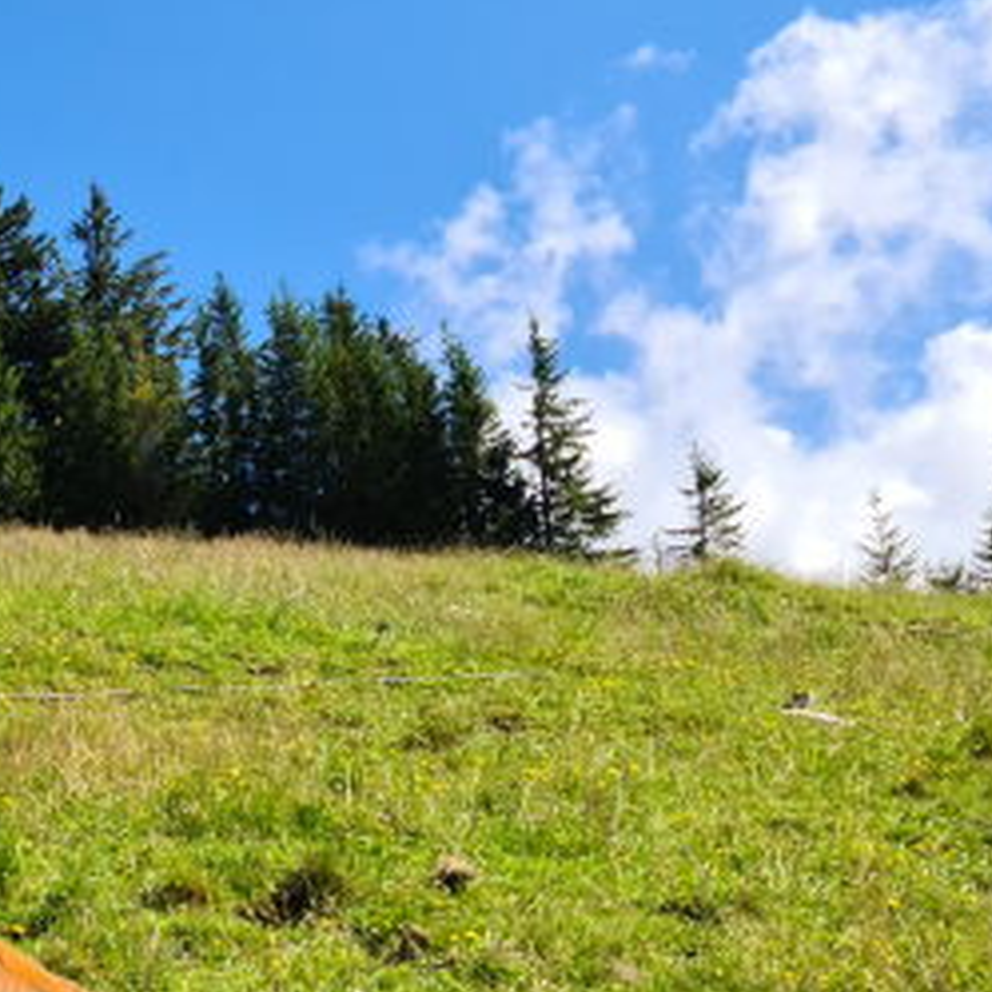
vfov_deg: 19.0
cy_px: 653
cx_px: -510
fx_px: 2950
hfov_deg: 17.2
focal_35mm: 91
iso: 50
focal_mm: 7
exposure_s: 1/706
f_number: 1.8
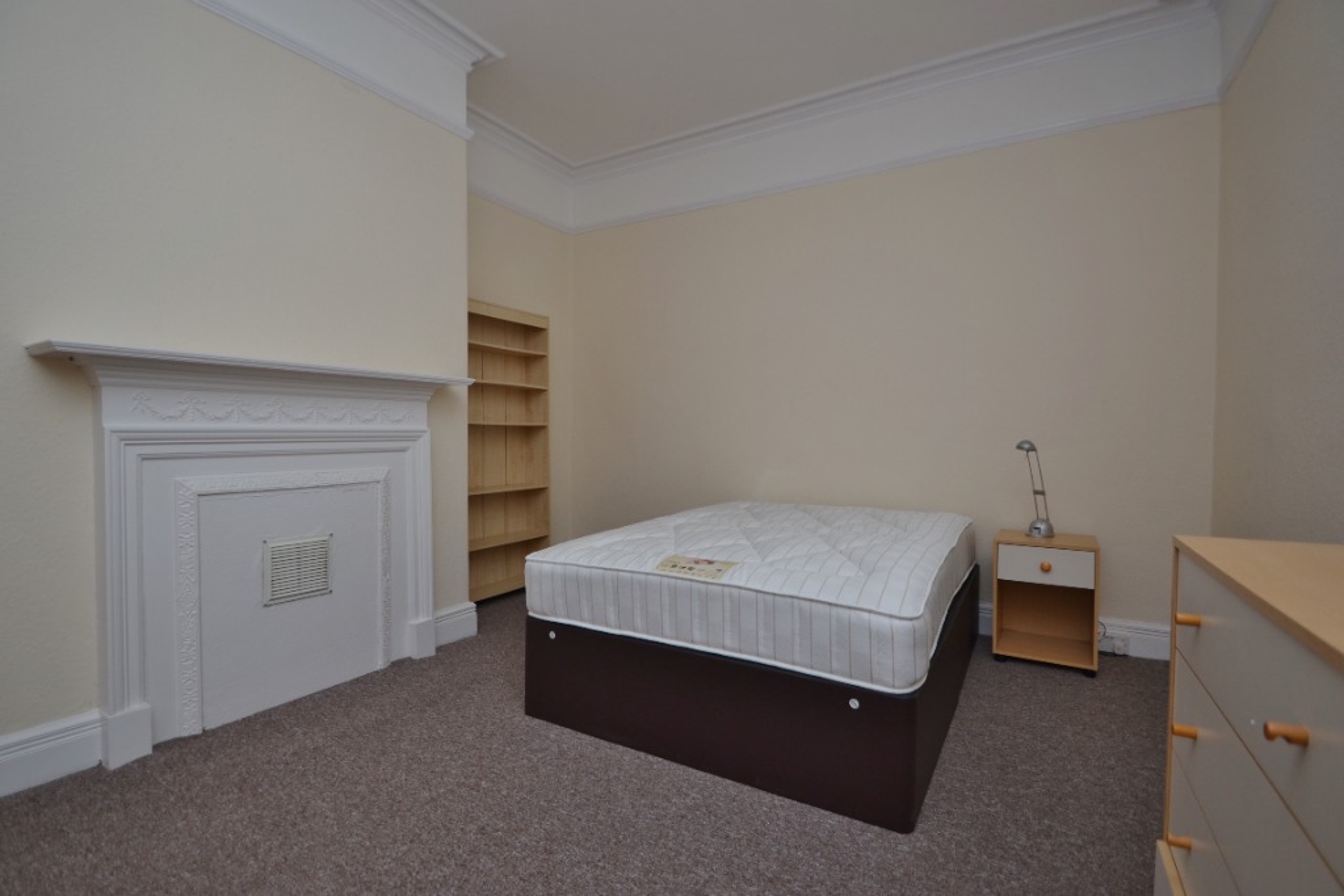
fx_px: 560
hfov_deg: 100.4
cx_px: 672
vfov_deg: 77.3
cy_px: 448
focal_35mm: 15
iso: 100
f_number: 3.5
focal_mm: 10
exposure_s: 1/100
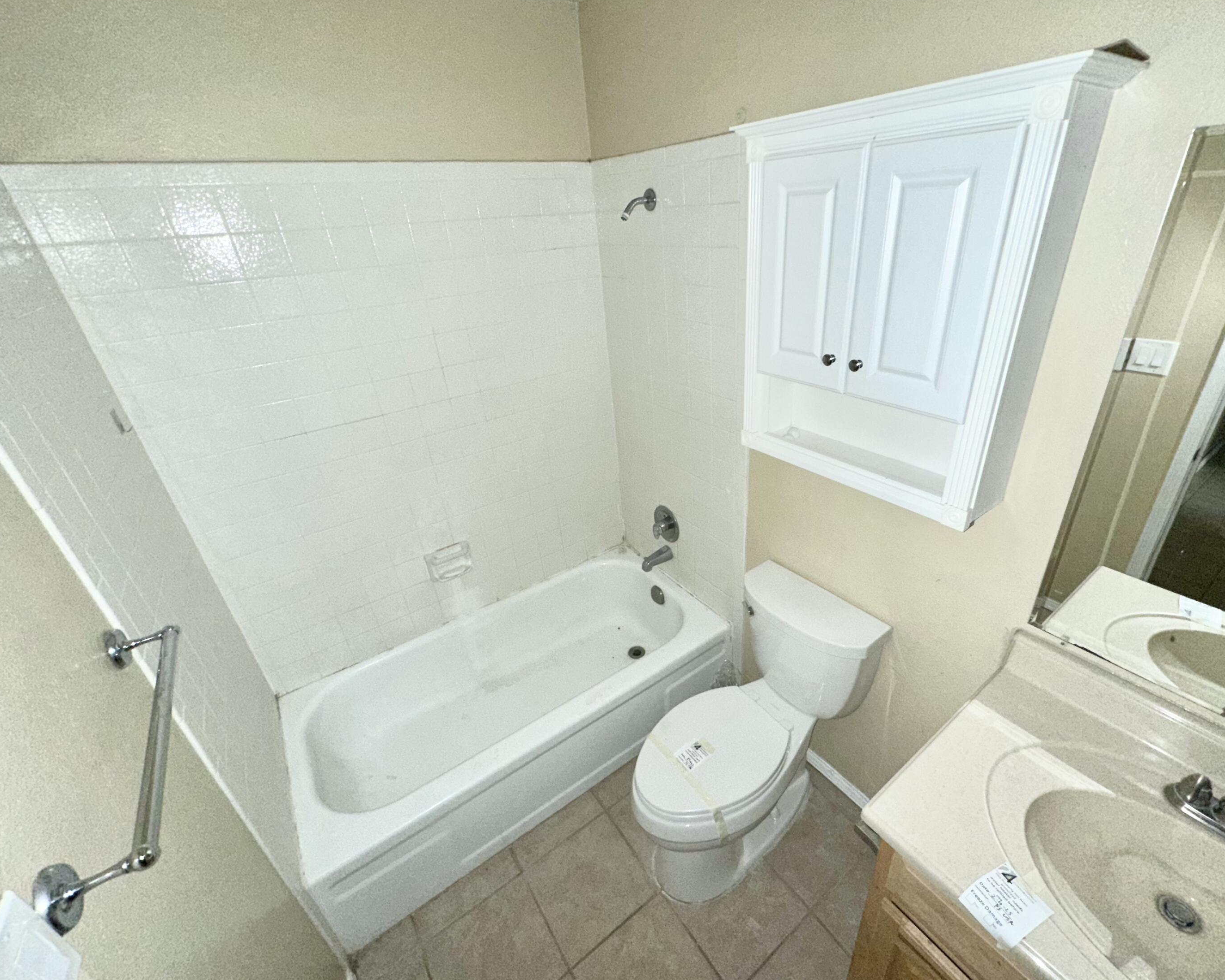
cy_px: 484
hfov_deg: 96.7
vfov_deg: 84.0
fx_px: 544
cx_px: 653
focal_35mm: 15
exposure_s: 1/34
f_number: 2.2
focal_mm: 2.22
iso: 160
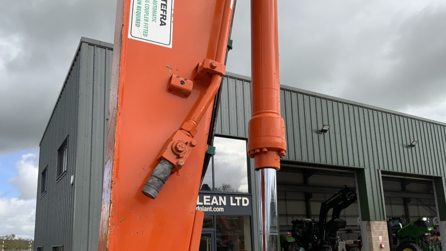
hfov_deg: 61.0
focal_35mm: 32
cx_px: 221
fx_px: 378
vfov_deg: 36.3
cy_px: 167
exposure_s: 1/1076
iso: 16
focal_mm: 3
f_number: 1.8
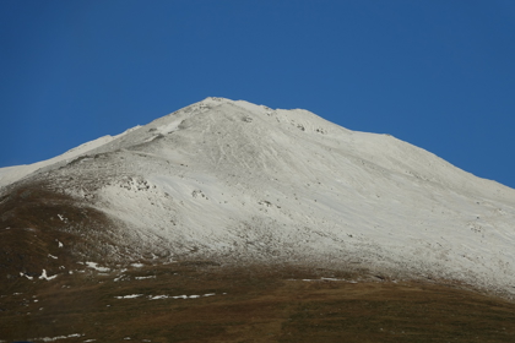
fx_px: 3662
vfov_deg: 5.4
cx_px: 258
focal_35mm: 256
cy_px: 172
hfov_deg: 8.0
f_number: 5.6
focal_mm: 93.9
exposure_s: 1/1000
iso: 100
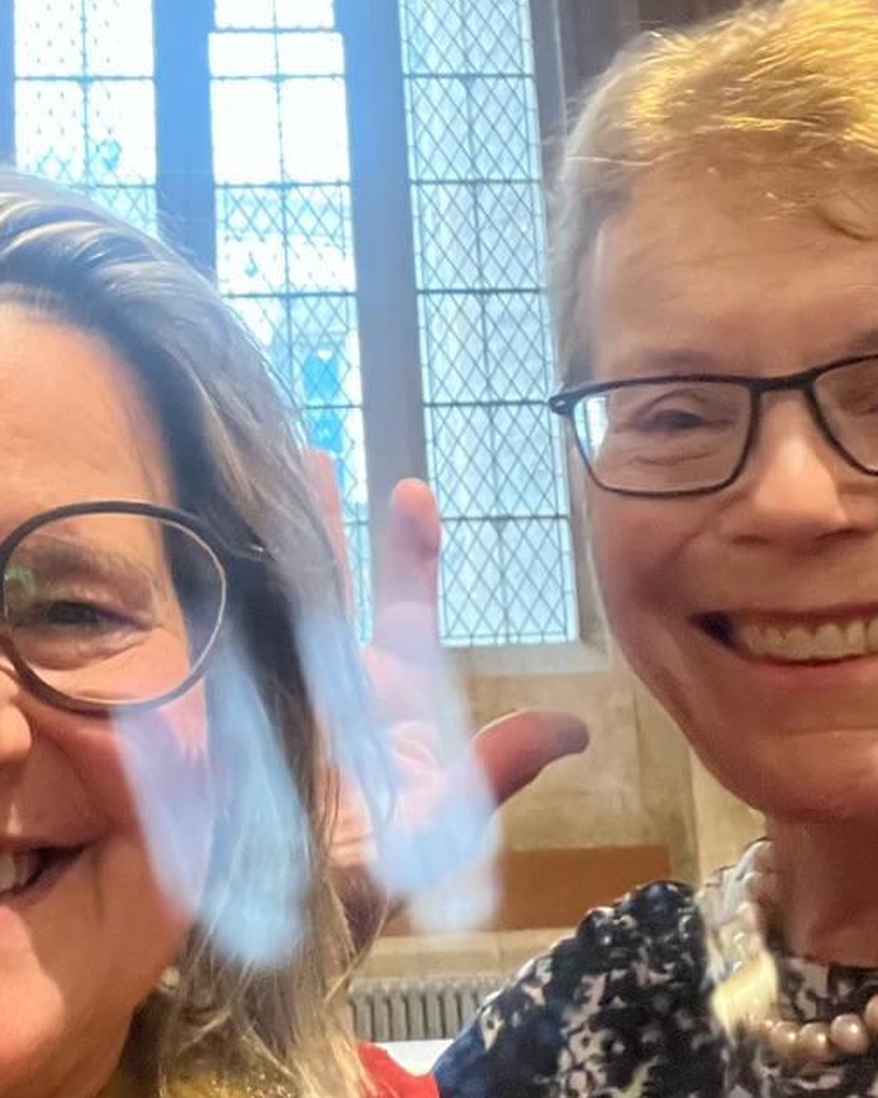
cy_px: 367
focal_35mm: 59
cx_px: 318
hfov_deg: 25.7
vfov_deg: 31.7
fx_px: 1916
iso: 400
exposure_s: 1/20
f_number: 2.2
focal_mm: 2.71
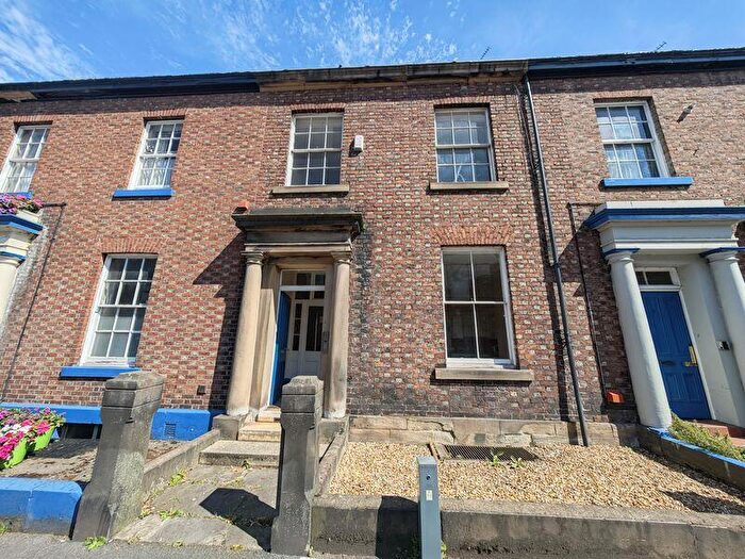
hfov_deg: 110.5
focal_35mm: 12
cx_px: 372
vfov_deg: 94.5
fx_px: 258
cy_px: 280
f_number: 1.8
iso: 50
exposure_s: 1/811
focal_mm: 2.03
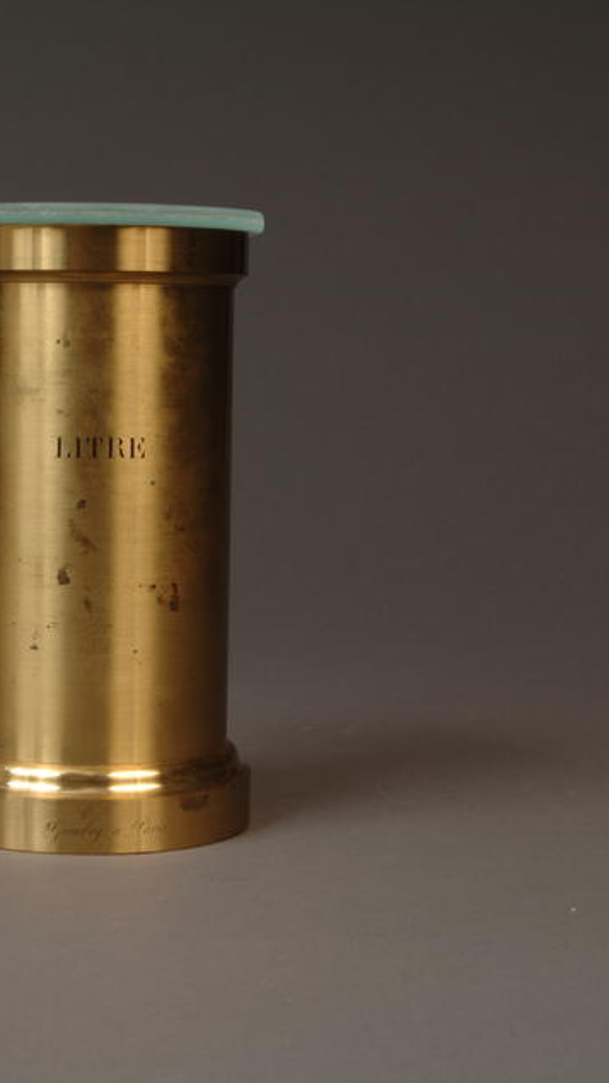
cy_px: 541
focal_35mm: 76
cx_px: 101
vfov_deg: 27.9
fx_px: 2183
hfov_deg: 15.8
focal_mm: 32
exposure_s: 1/125
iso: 100
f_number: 16
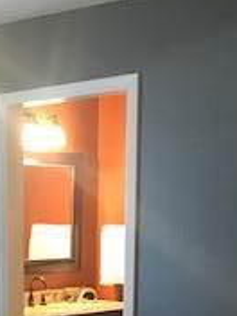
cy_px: 411
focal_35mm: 102
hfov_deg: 14.3
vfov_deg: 18.0
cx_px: 4
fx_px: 931
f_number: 1.8
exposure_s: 1/15
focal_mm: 3.99
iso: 80
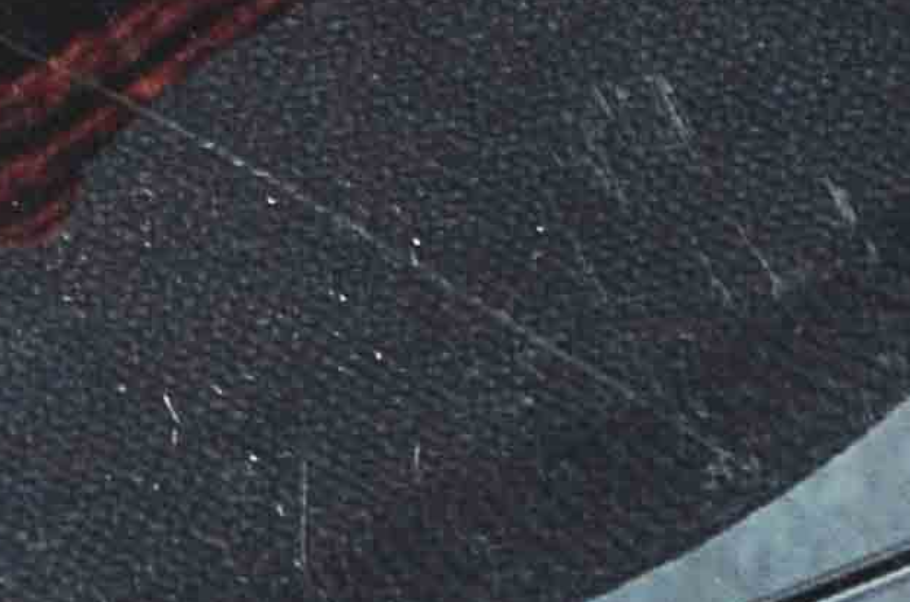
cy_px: 364
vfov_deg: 2.1
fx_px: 16442
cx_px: -1890
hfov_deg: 3.1
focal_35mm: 652
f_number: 10
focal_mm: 55
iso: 100
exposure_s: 1/80
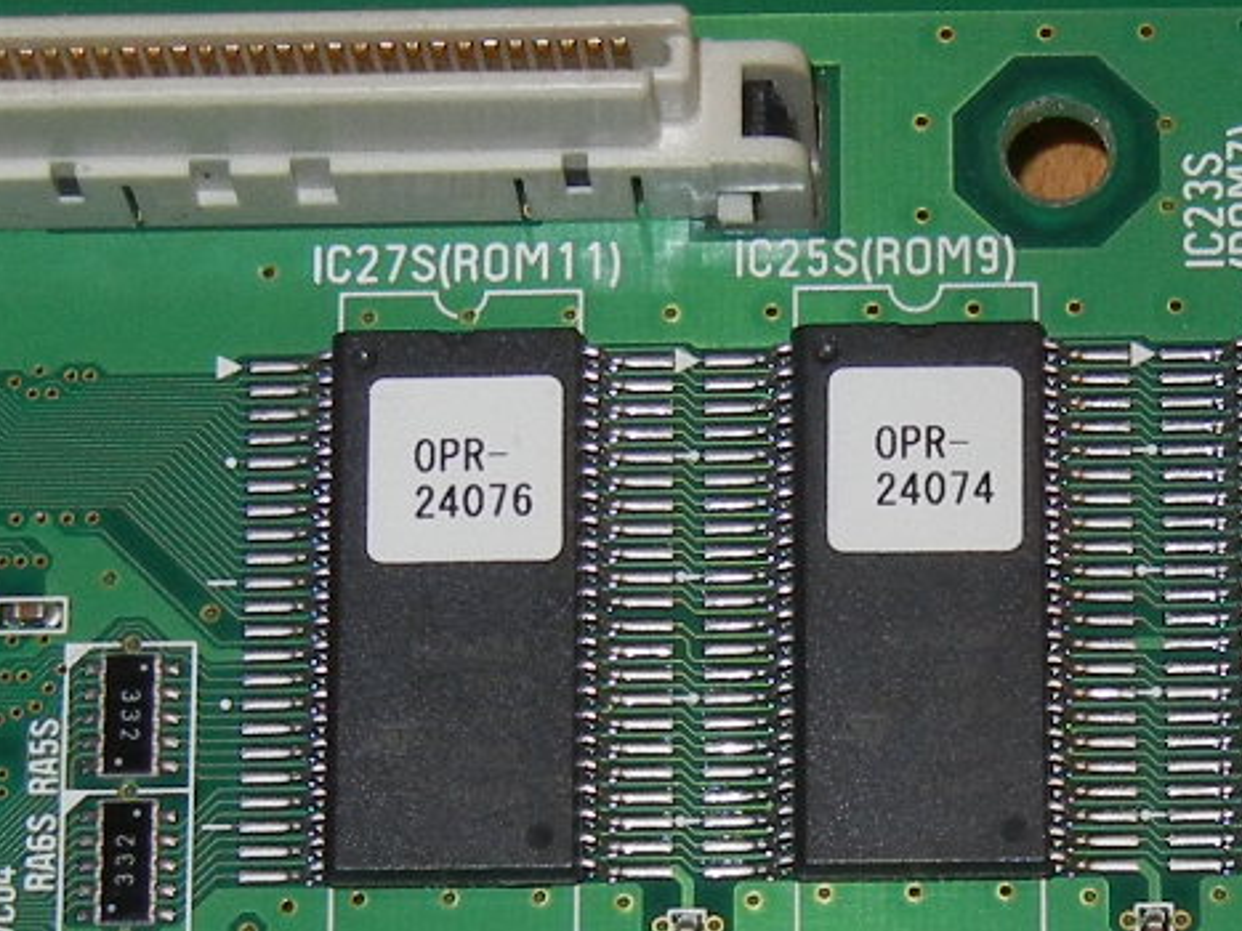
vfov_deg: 9.7
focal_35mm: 149
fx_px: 5345
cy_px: 1335
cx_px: 915
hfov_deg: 13.2
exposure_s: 1/30
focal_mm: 6.2
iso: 200
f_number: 3.6
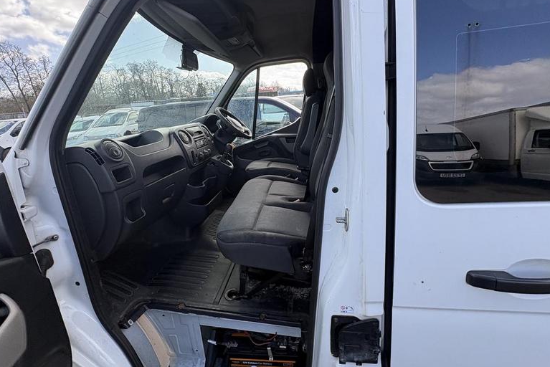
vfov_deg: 70.4
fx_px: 260
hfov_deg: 93.2
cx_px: 267
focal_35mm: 17
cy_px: 173
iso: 40
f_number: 2.2
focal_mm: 2.22
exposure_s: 1/309
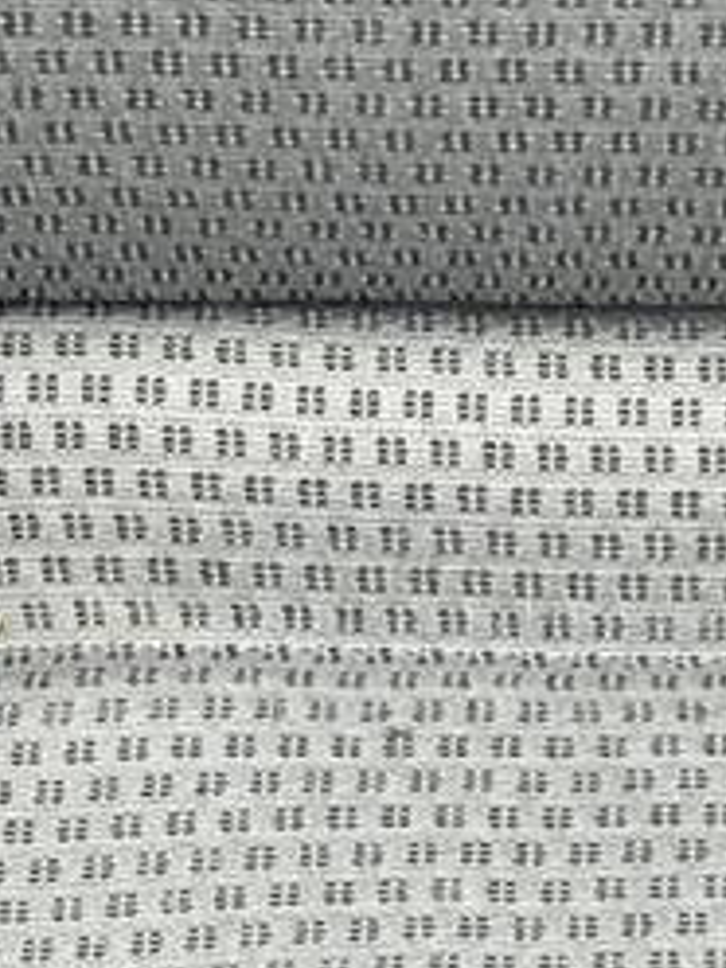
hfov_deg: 8.8
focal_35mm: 168
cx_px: 605
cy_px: 988
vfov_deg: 11.6
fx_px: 4698
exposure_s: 1/122
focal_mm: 5.1
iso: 50
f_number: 1.6
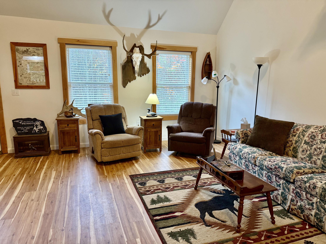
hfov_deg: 71.6
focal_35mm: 24
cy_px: 122
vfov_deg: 56.8
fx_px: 226
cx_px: 163
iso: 250
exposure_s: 1/60
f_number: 1.78
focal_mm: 6.76
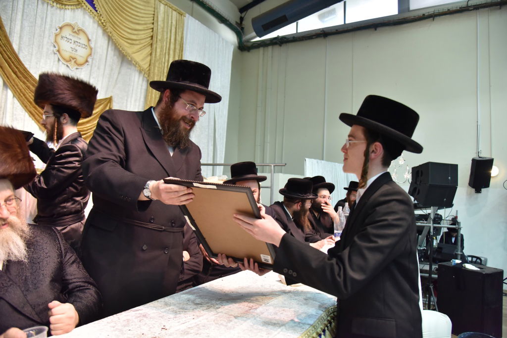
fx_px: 338
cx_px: 254
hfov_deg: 73.7
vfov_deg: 53.1
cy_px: 169
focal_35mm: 24
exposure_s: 1/160
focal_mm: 24
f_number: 4
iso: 1600
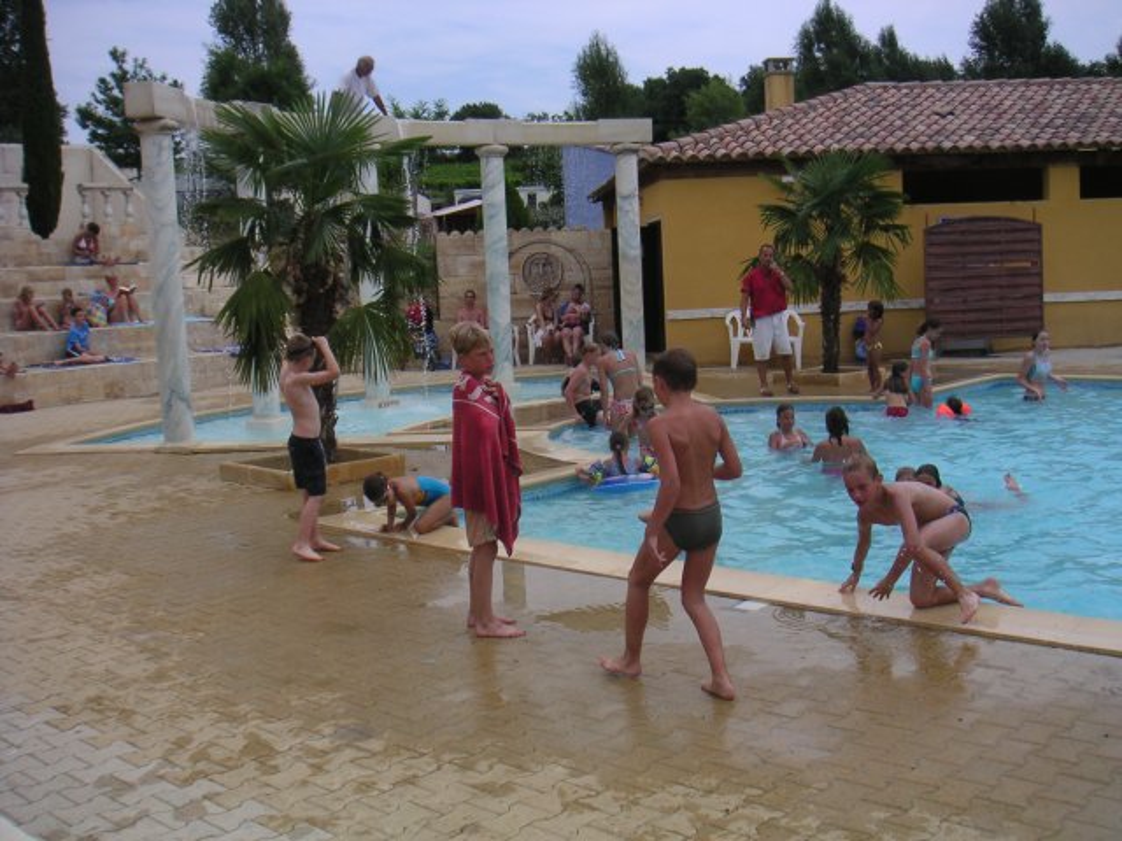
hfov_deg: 49.0
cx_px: 561
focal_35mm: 38
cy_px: 420
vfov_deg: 37.7
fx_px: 1232
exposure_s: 1/1000
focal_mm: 6
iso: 50
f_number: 2.8
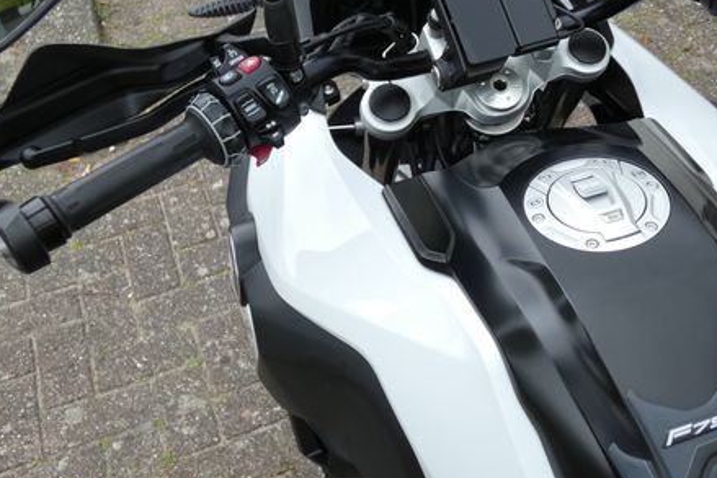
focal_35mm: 47
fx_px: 936
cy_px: 158
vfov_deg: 28.5
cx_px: 501
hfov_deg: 41.1
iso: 80
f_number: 3.3
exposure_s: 1/125
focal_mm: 5.5
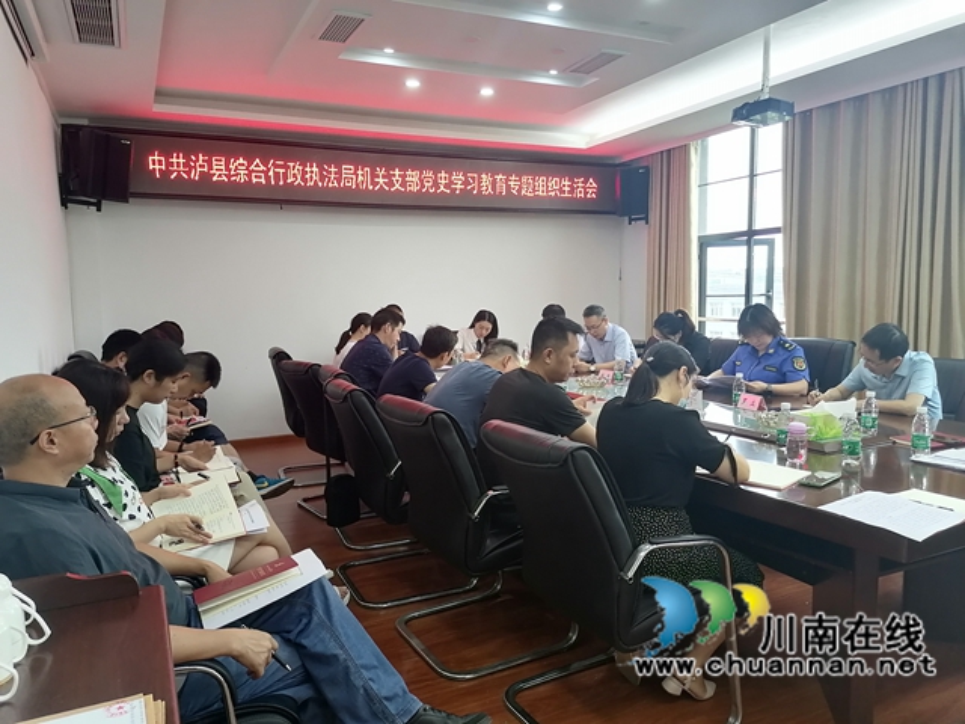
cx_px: 482
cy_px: 362
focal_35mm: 26
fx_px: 725
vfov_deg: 53.1
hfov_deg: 67.3
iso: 125
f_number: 1.8
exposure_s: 1/33.3
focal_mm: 5.3
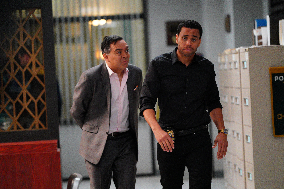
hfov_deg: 15.1
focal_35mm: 136
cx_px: 142
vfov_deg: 10.1
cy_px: 95
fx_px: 1073
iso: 6400
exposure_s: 1/400
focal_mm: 135
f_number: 1.8
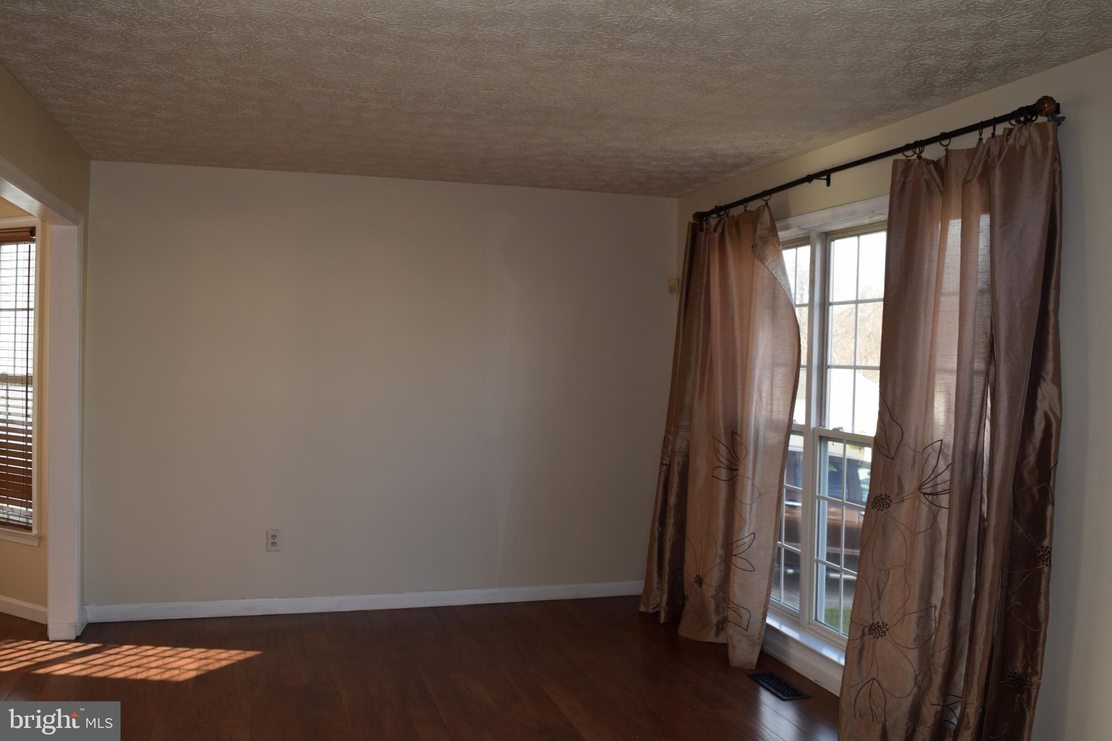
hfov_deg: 59.5
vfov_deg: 41.7
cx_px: 556
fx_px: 973
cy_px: 370
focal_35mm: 32
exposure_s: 1/125
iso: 320
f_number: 5.6
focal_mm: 21
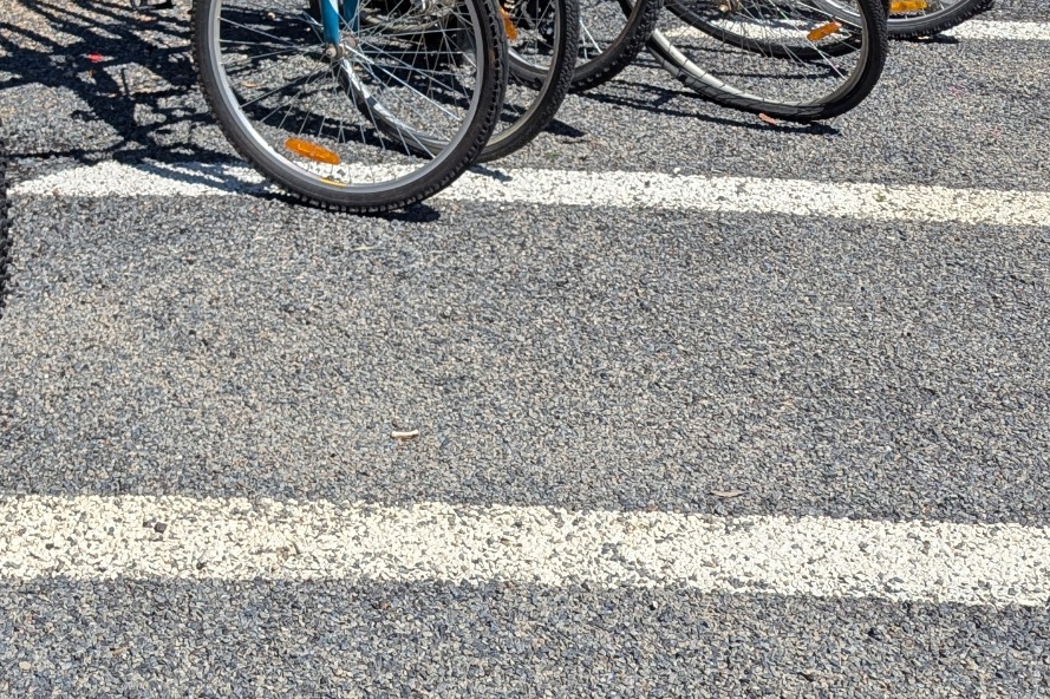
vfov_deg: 18.3
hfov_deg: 27.3
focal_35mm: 72
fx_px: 2099
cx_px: 154
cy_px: -38
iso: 48
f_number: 1.85
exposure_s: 1/3333
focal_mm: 6.81
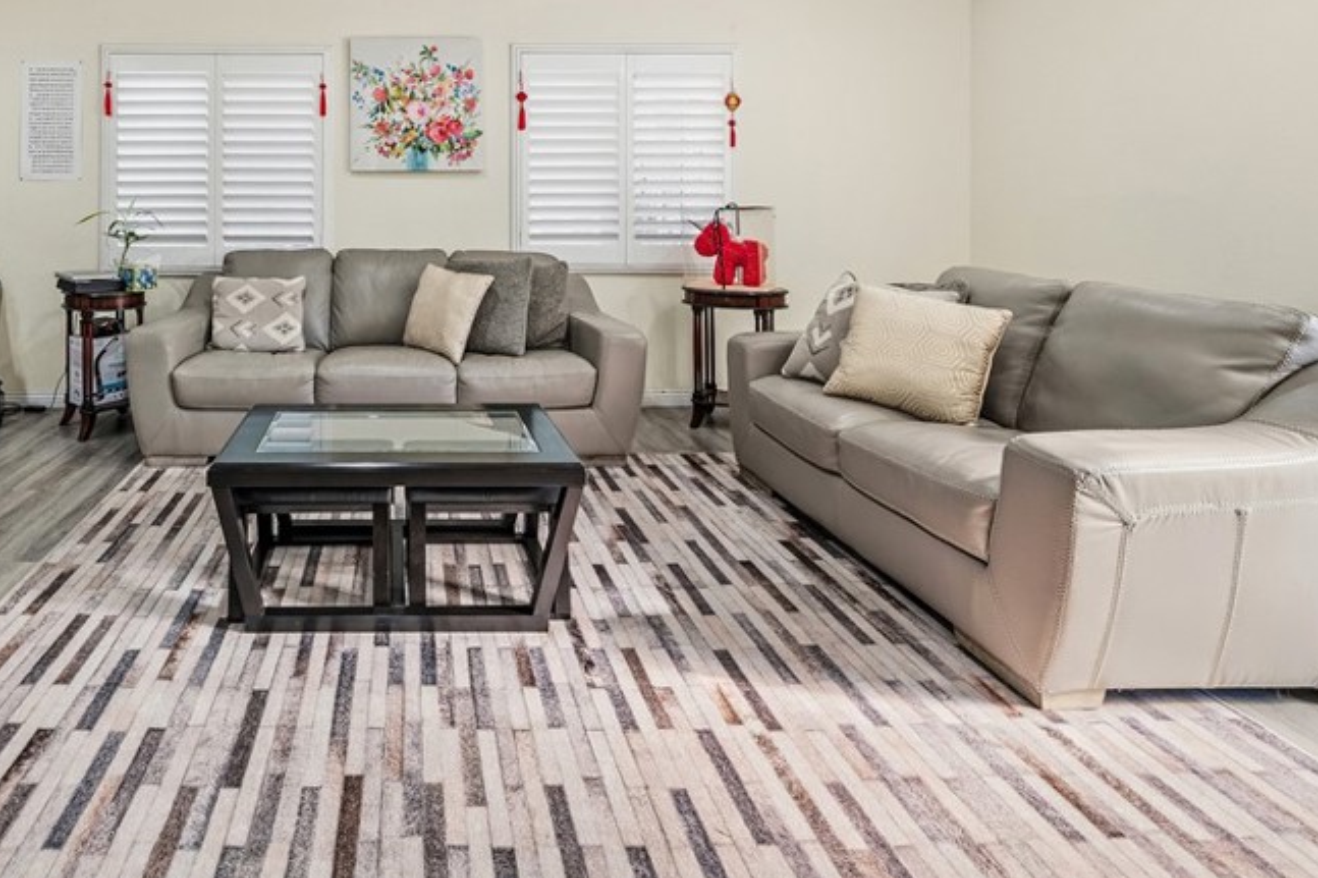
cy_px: 235
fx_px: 695
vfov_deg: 61.4
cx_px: 418
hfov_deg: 83.3
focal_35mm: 19
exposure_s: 1/125
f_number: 8
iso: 800
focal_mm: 12
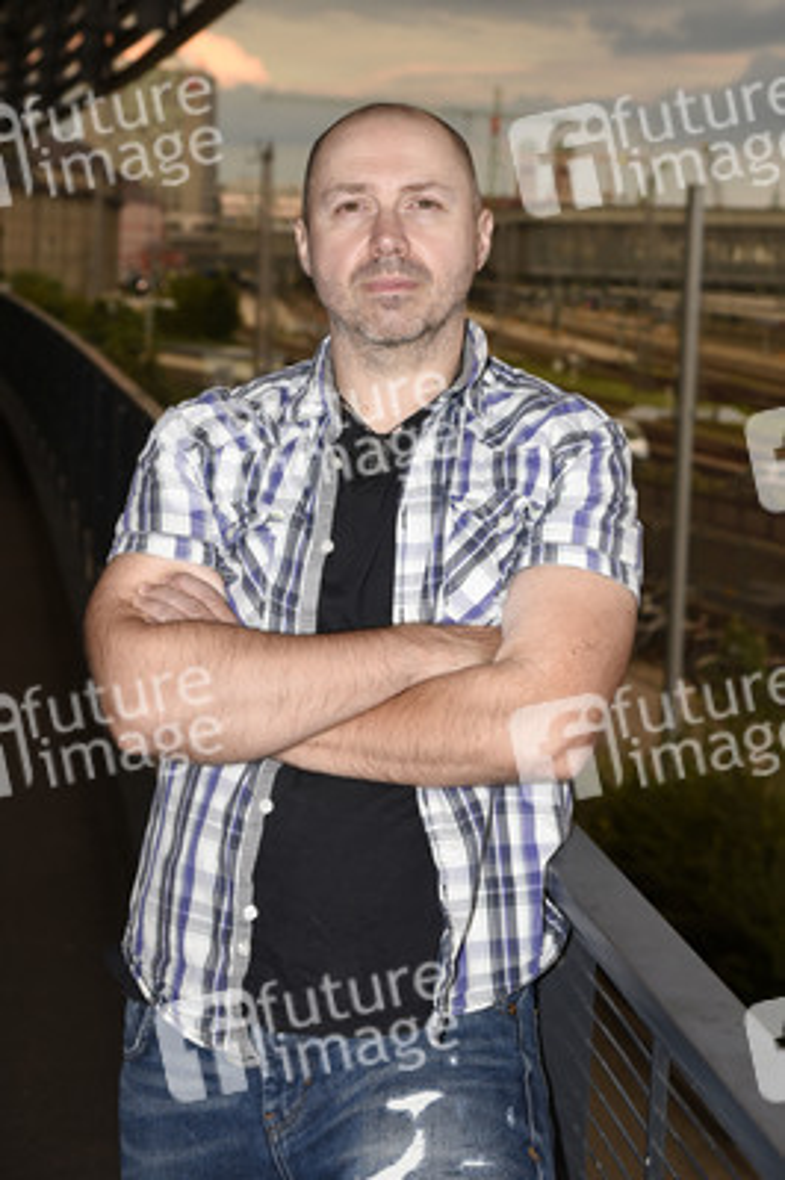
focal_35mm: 65
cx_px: 392
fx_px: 2130
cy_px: 590
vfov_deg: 31.0
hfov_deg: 20.9
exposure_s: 1/160
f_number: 6.3
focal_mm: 65
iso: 800
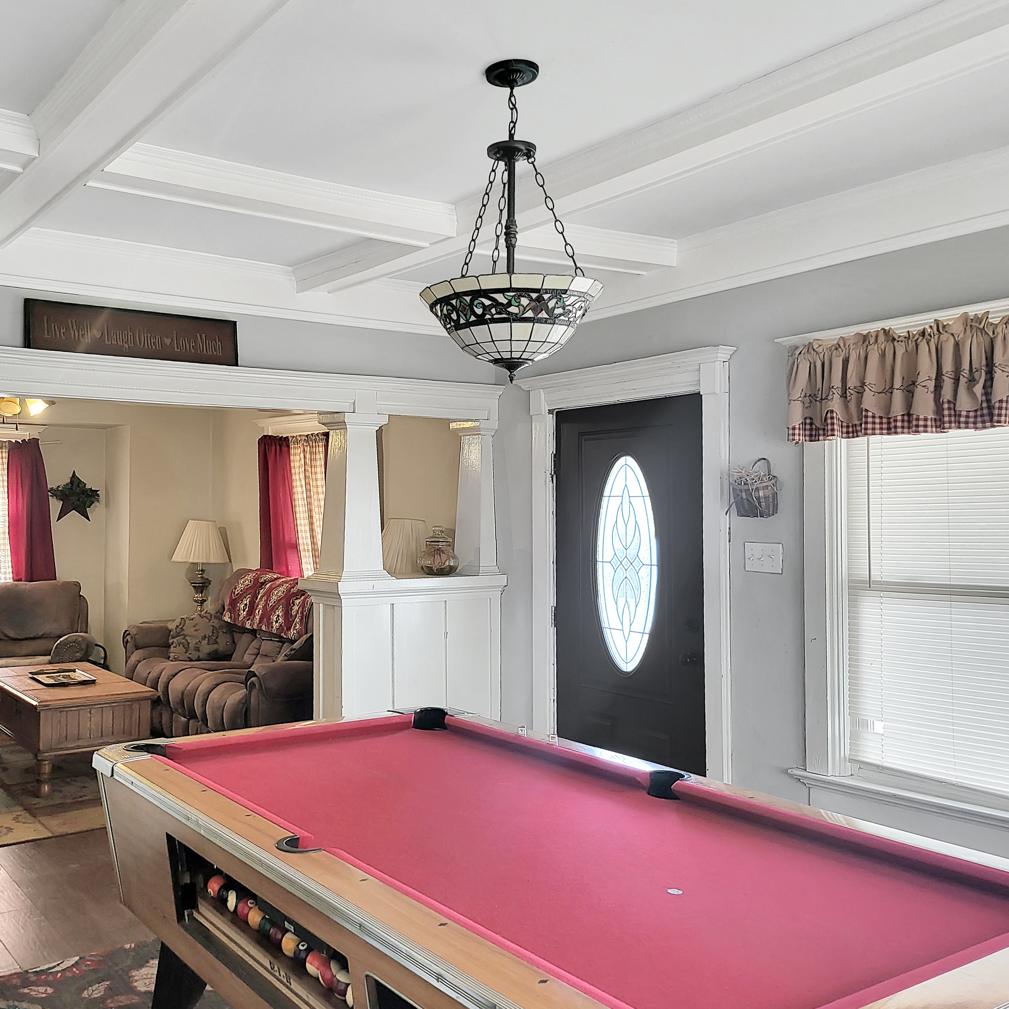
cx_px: 345
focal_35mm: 29
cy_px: 503
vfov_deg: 55.6
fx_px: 956
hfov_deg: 54.6
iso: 160
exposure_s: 1/60
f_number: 1.8
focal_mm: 5
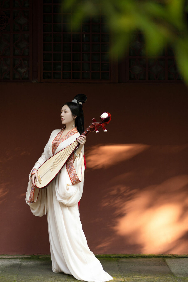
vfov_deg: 23.9
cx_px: 94
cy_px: 141
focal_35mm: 85
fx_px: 666
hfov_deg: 16.1
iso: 400
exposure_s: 1/800
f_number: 1.4
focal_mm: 85
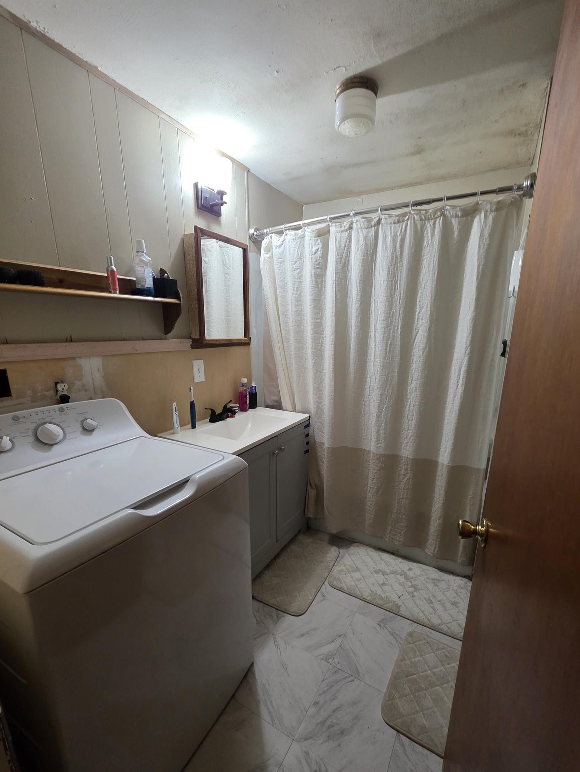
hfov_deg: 85.7
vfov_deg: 101.9
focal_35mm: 14
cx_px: 300
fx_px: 313
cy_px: 414
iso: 320
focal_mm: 2.2
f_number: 1.9
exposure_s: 1/60
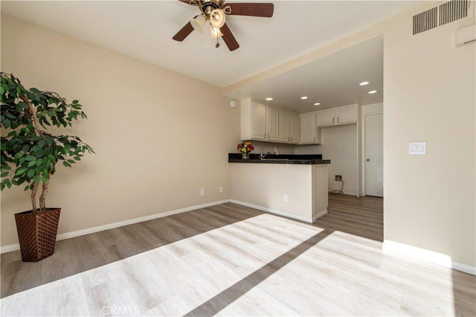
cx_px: 238
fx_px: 185
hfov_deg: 104.3
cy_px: 158
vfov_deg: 81.1
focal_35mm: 14
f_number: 6.3
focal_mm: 14
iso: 100
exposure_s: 1/160
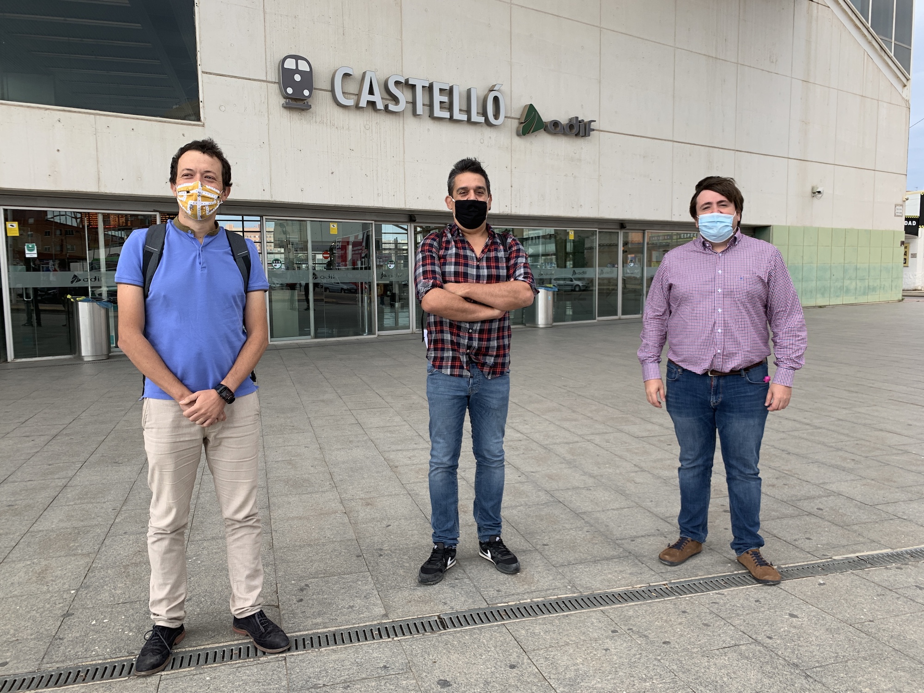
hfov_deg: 67.3
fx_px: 694
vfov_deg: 53.1
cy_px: 346
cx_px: 462
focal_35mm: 26
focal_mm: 4.25
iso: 25
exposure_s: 1/194
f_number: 1.8
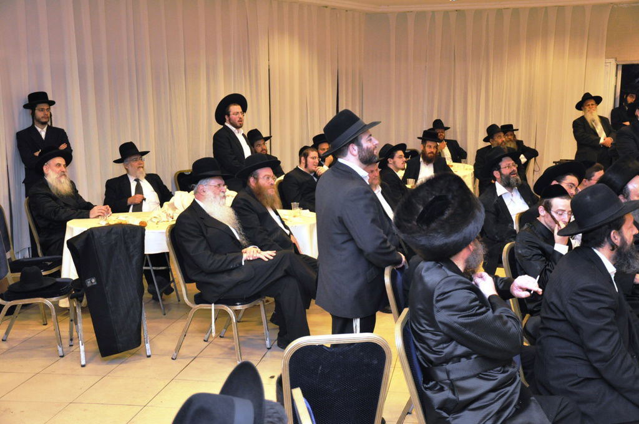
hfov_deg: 41.2
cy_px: 212
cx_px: 320
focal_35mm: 48
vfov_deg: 28.0
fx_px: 851
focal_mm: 32
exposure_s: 1/60
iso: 800
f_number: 4.2
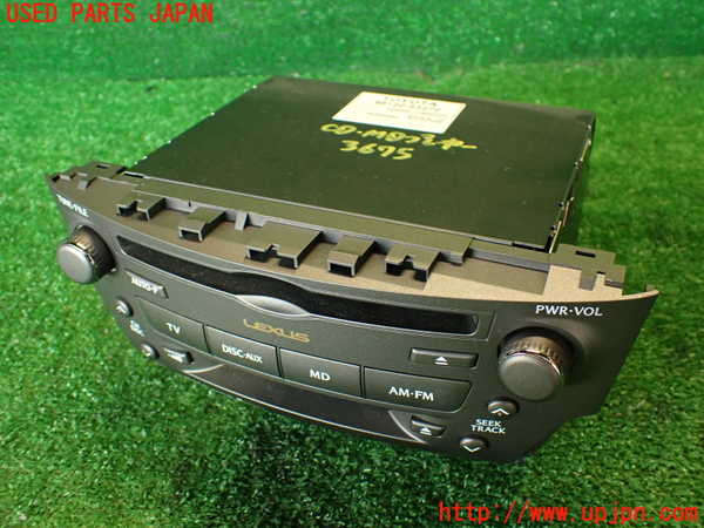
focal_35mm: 32
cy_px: 264
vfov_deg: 44.2
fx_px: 651
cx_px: 352
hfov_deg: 56.8
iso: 250
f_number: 2.4
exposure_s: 1/30
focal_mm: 5.79
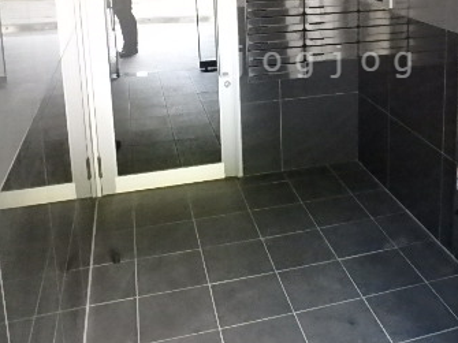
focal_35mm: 44
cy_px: 61
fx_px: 582
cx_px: 325
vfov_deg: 31.9
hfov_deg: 42.0
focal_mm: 4
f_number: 3.8
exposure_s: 1/30
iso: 2000
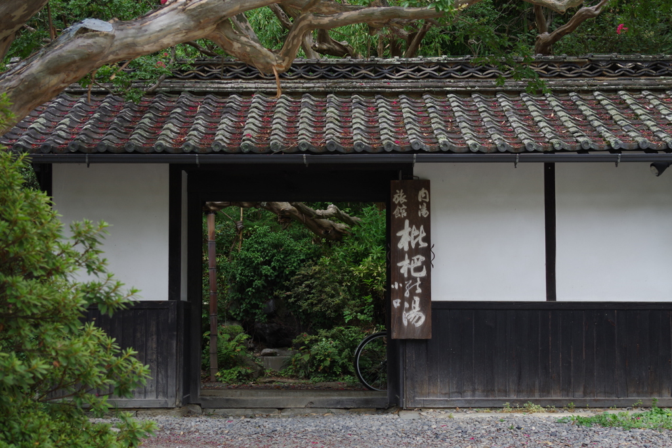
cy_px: 224
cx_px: 336
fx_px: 1064
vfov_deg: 23.8
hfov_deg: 35.1
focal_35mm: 57
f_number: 4.5
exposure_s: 1/160
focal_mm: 38
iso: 200
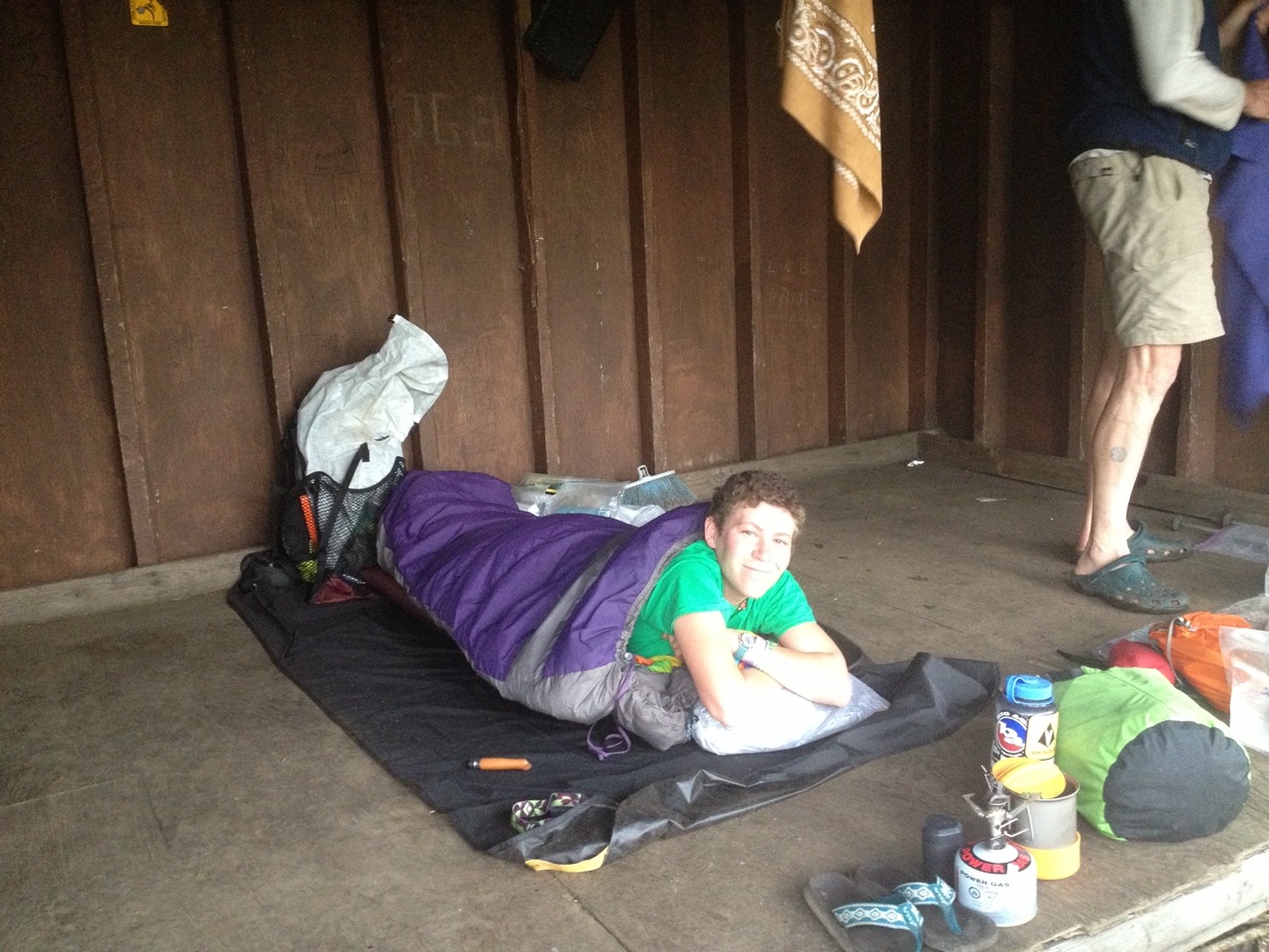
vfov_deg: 40.7
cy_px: 476
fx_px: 1283
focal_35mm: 35
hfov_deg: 52.6
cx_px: 634
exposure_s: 1/20
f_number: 2.4
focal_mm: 4.28
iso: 400
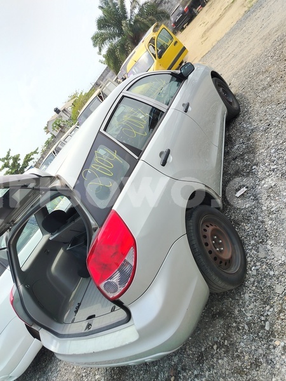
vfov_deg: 71.6
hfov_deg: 56.8
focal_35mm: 24
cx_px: 143
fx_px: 264
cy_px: 190
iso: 100
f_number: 1.75
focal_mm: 5.25
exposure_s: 1/953
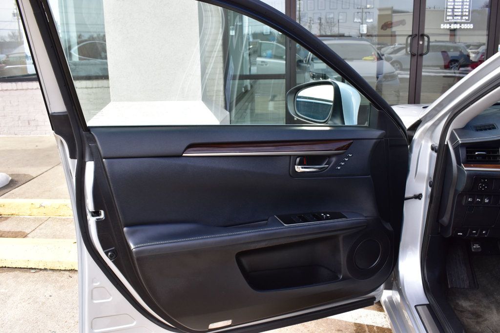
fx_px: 458
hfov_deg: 57.2
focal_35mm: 33
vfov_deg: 39.9
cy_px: 166
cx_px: 250
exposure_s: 1/125
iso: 400
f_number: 9
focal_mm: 22
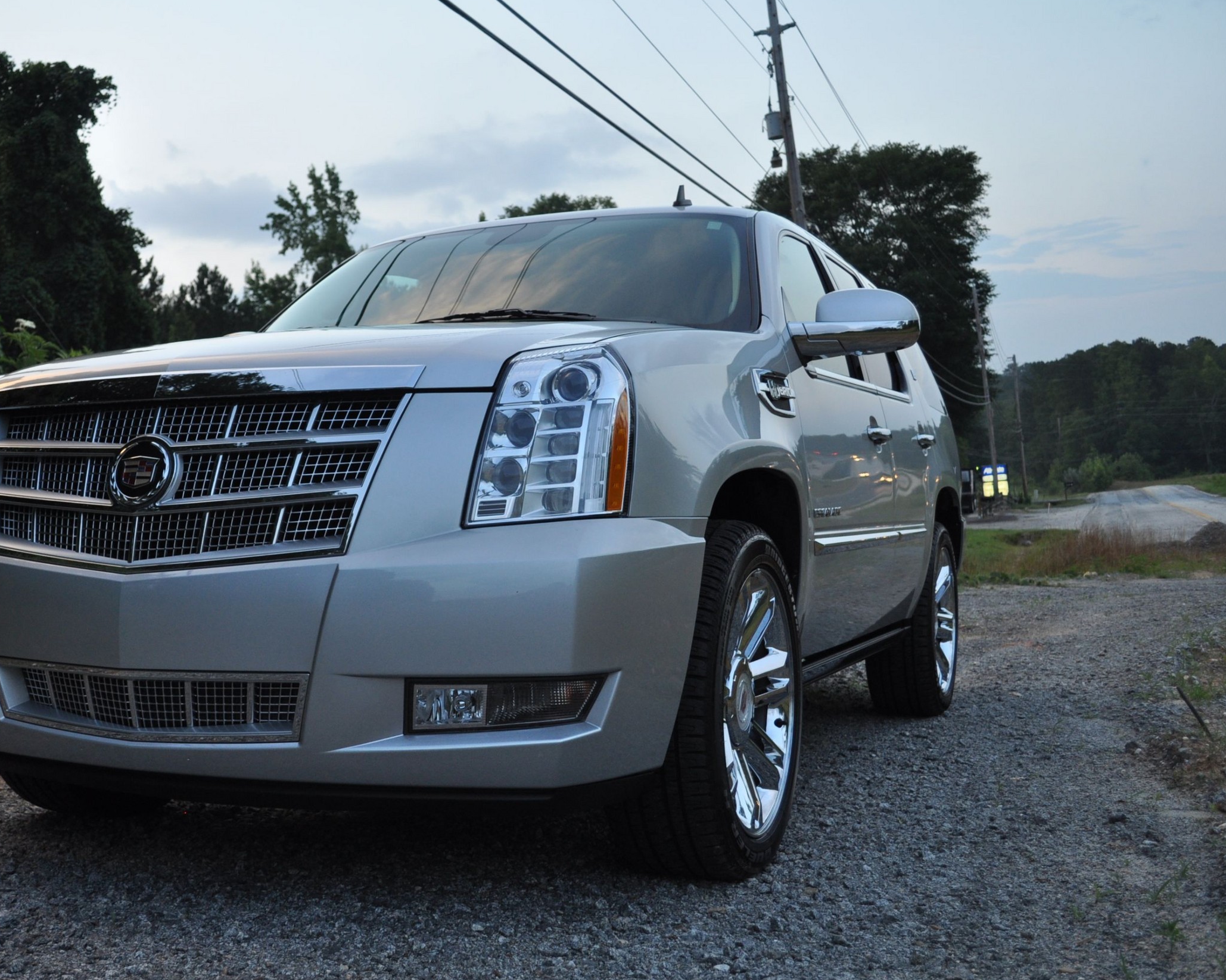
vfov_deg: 36.5
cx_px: 488
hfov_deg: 44.6
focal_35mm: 41
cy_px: 490
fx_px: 1488
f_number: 4.5
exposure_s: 1/80
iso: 400
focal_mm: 24
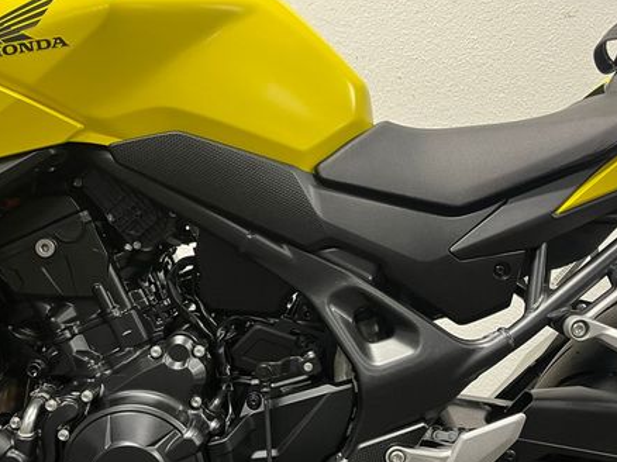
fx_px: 677
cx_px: 313
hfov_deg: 49.0
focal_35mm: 38
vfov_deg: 37.6
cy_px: 263
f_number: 1.6
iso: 200
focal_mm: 5.1
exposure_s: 1/50
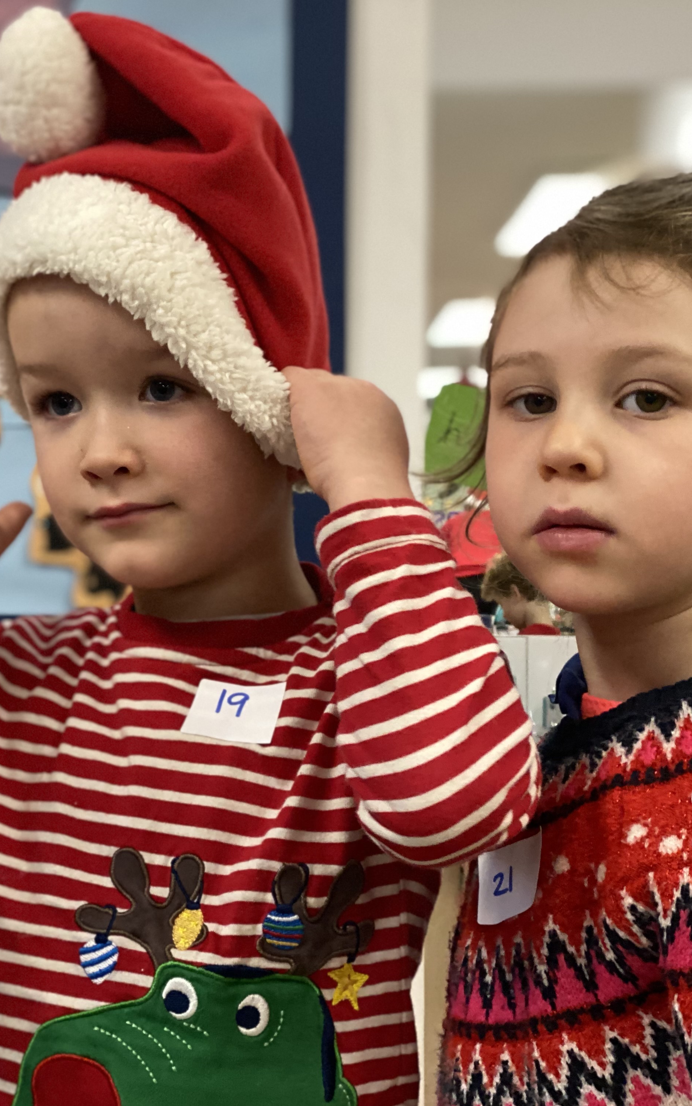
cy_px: 552
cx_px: 45
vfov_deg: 27.8
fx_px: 2233
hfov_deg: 17.3
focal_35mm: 74
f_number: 2
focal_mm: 6
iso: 250
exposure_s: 1/100
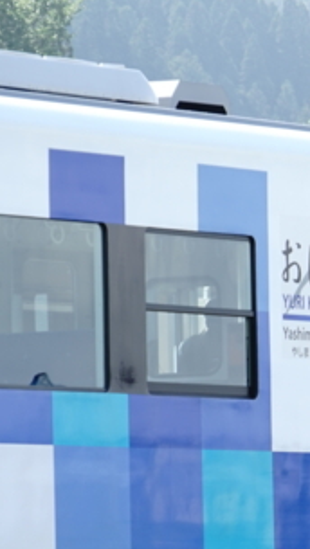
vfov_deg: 4.9
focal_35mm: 439
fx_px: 6403
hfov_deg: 2.8
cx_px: 598
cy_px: 454
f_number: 6.7
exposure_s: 1/200
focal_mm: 107
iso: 100
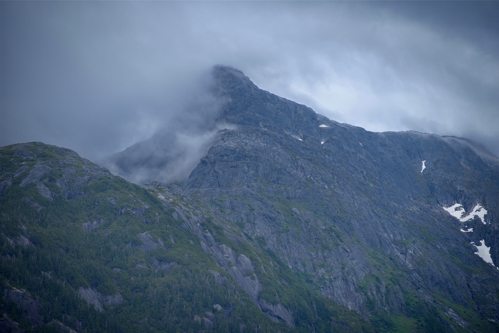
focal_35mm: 195
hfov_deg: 10.5
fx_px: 2703
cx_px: 250
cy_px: 166
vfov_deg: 7.0
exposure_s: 1/400
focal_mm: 195
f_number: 5.3
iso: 140
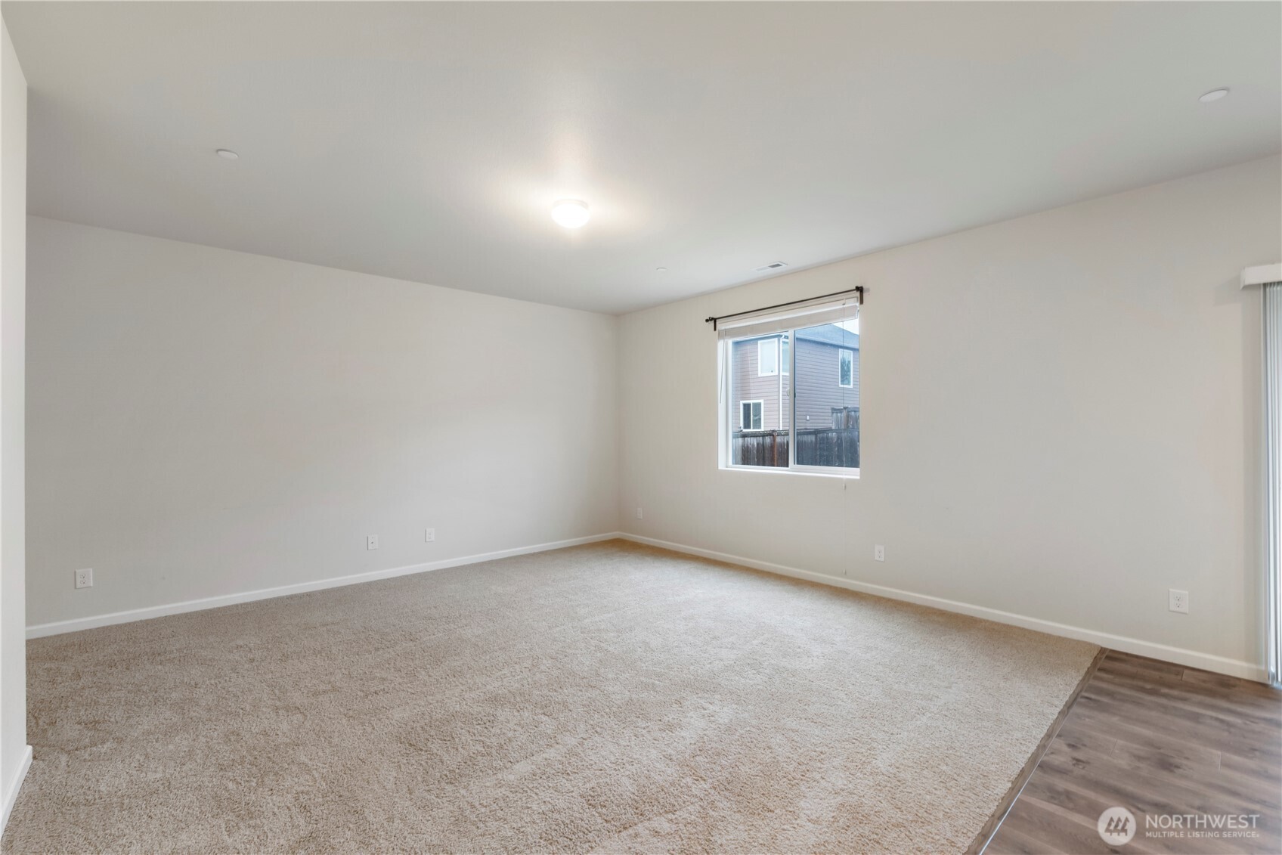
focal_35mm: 15
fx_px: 534
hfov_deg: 100.4
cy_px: 428
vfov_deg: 77.3
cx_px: 641
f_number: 9
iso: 400
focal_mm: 10
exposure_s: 1/13
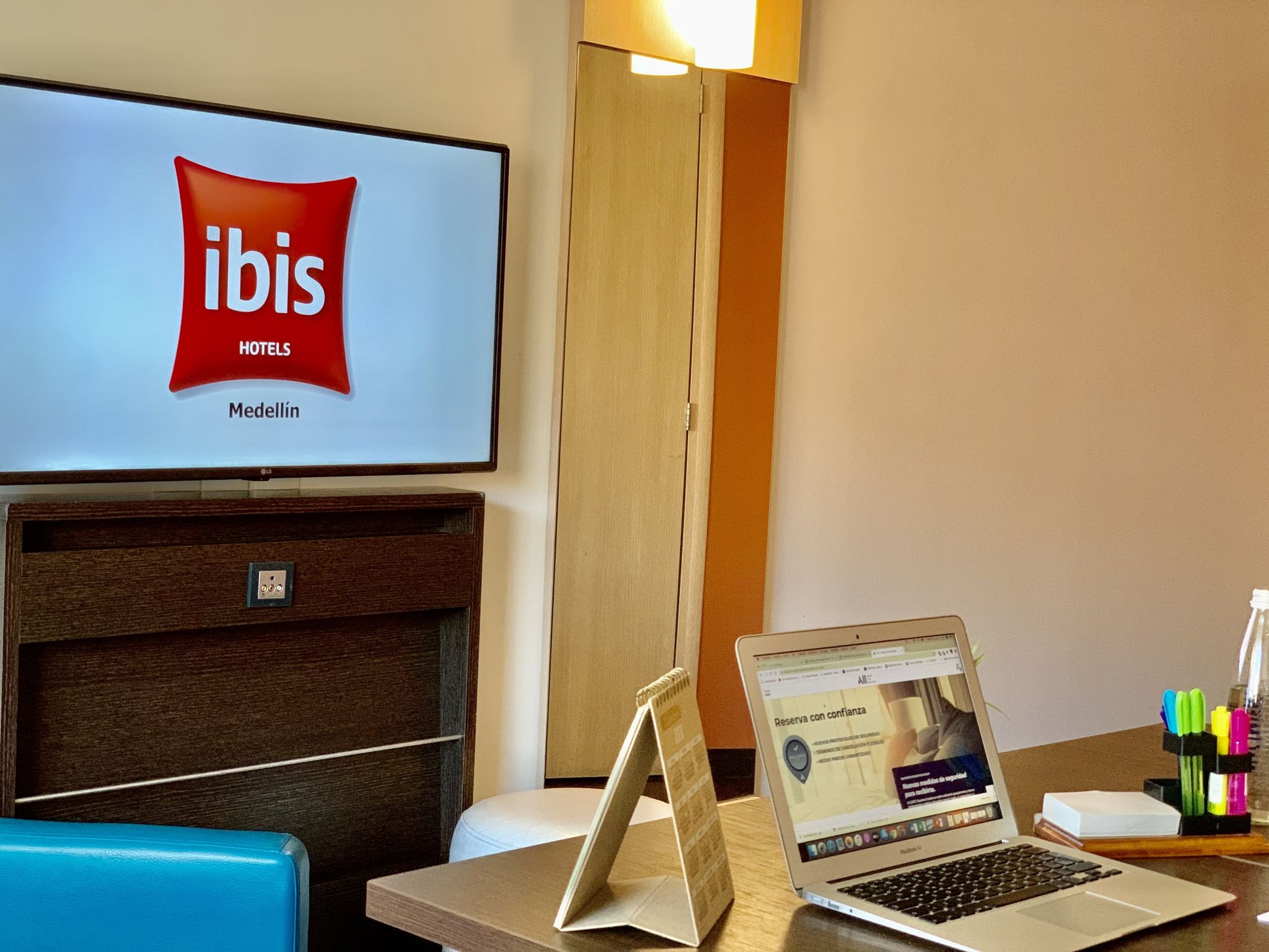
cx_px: 634
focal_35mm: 52
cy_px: 476
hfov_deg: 36.8
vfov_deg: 28.0
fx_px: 1906
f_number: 2.4
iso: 200
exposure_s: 1/60
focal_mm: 6
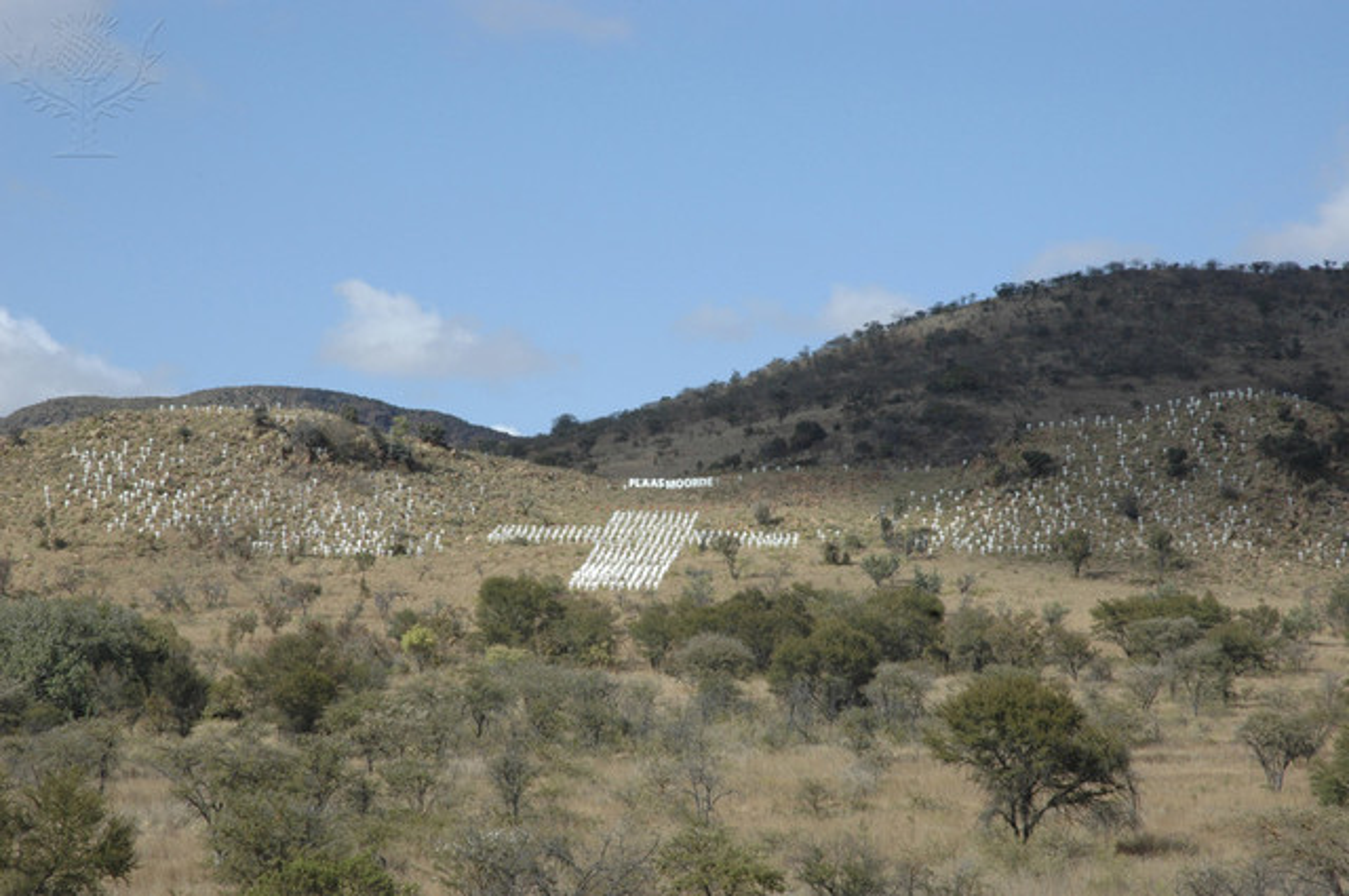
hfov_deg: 19.5
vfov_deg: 13.0
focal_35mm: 105
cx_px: 674
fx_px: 3930
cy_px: 448
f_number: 20
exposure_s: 1/125
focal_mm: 70
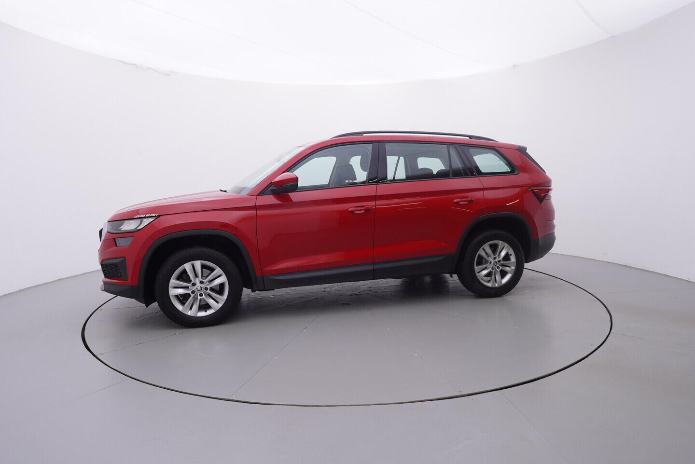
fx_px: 435
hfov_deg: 77.3
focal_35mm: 22
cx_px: 348
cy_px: 232
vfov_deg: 56.2
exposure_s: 1/80
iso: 200
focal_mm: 15
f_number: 5
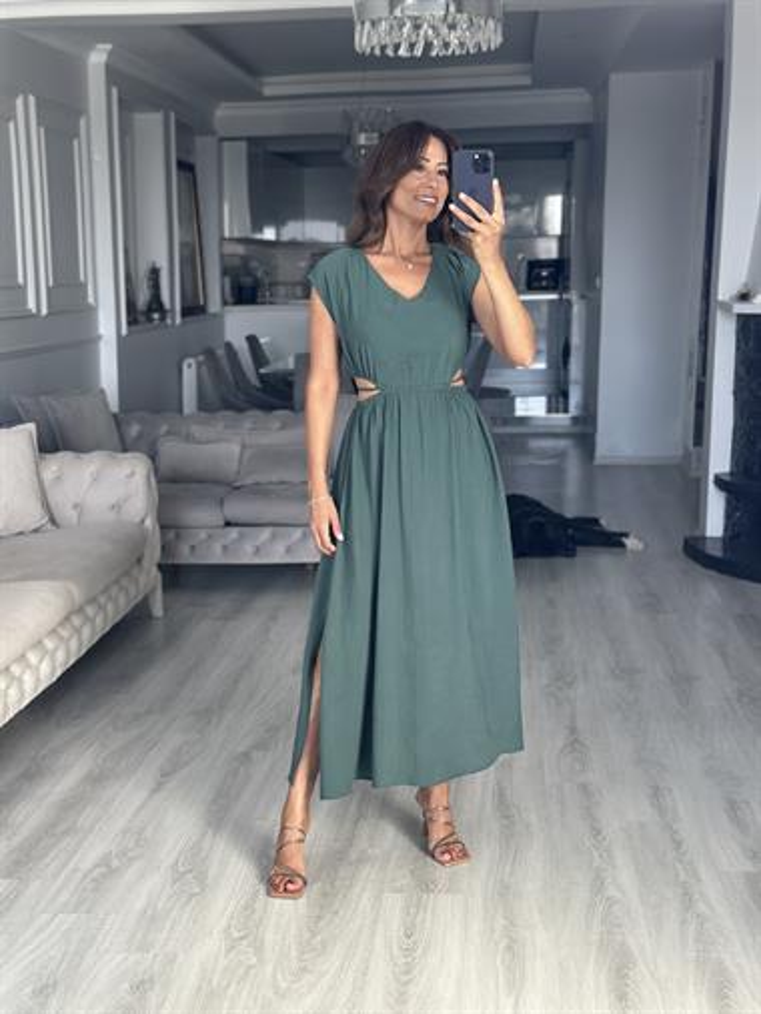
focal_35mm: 48
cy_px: 507
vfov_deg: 39.6
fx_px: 1406
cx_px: 380
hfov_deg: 30.3
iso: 125
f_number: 1.78
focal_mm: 6.86
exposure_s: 1/134
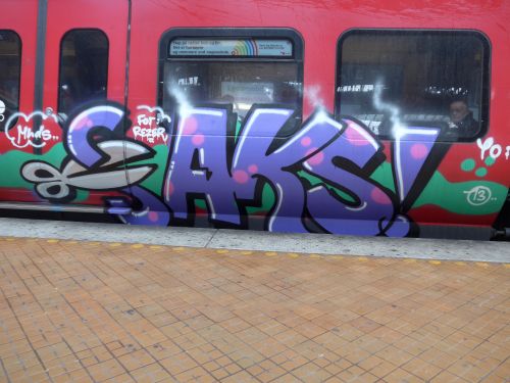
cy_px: 192
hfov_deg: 61.7
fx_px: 427
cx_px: 255
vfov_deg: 48.2
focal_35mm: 29
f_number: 2
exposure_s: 1/60
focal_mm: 6
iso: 80
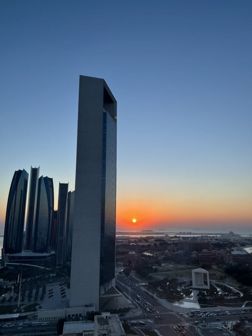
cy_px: 168
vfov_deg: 67.3
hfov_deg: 53.1
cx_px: 126
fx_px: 252
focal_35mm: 26
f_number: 1.5
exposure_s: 1/696
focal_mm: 5.7
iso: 50
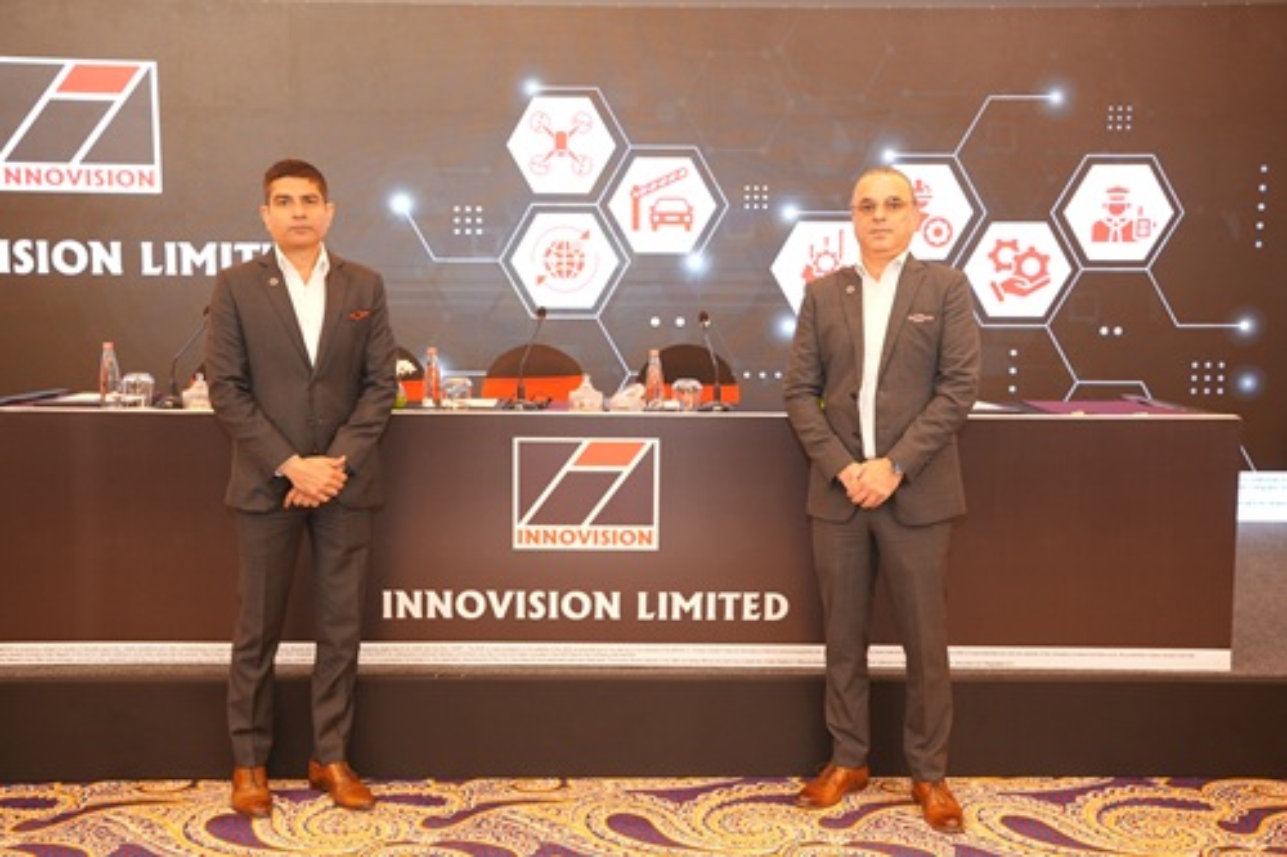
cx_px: 644
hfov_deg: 54.1
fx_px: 1261
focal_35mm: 35
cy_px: 428
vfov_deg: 37.5
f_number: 4
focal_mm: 35.3
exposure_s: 1/200
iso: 2000
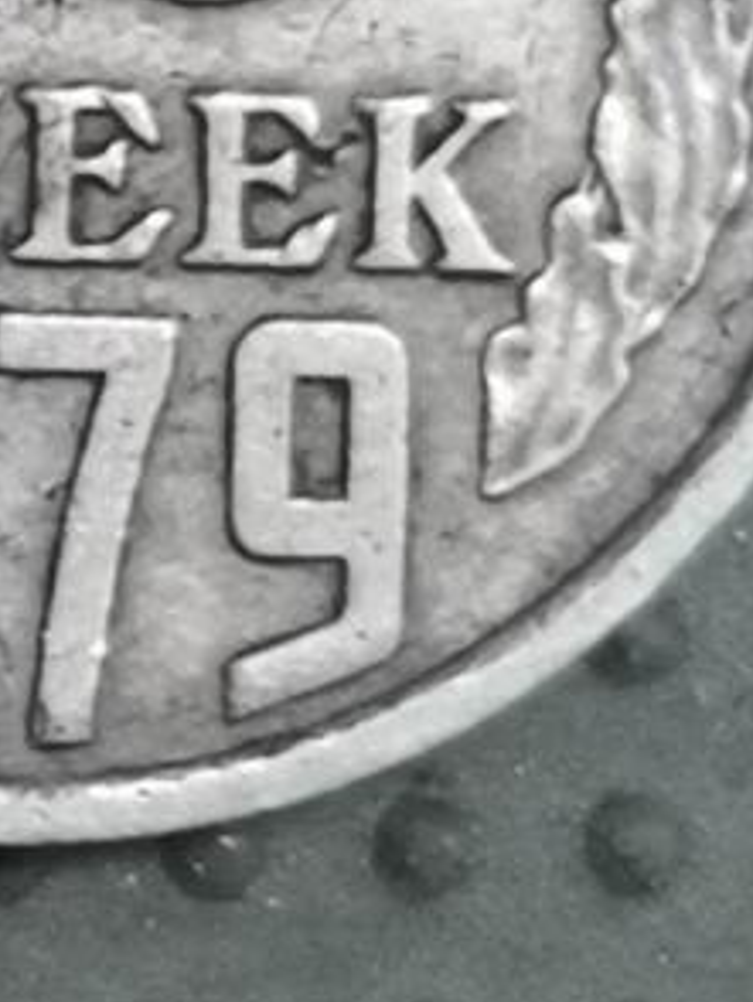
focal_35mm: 318
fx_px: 9210
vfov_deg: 6.2
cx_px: -1002
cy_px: 436
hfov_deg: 4.6
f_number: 1.8
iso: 320
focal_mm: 4.75
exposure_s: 1/30
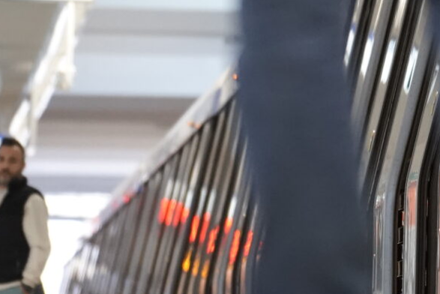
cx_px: 643
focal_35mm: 872
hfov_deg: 2.4
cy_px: -87
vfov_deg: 1.6
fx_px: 10663
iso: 3200
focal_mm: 200
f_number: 4
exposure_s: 1/250
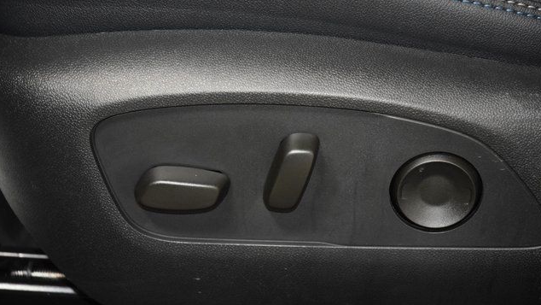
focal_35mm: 111
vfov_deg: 10.9
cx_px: 270
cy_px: 153
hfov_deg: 19.3
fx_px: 1593
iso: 3200
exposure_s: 1/50
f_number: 4.5
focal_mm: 70
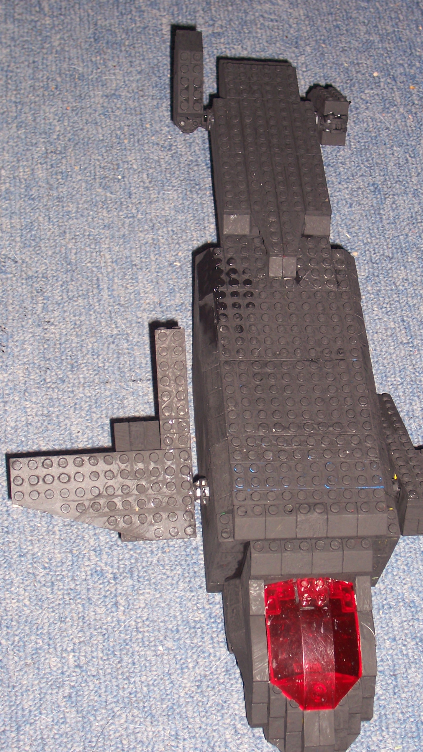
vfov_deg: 36.0
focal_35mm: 58
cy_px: 375
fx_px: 1156
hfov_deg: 20.7
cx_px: 267
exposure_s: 1/60
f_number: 3.4
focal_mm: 8.6
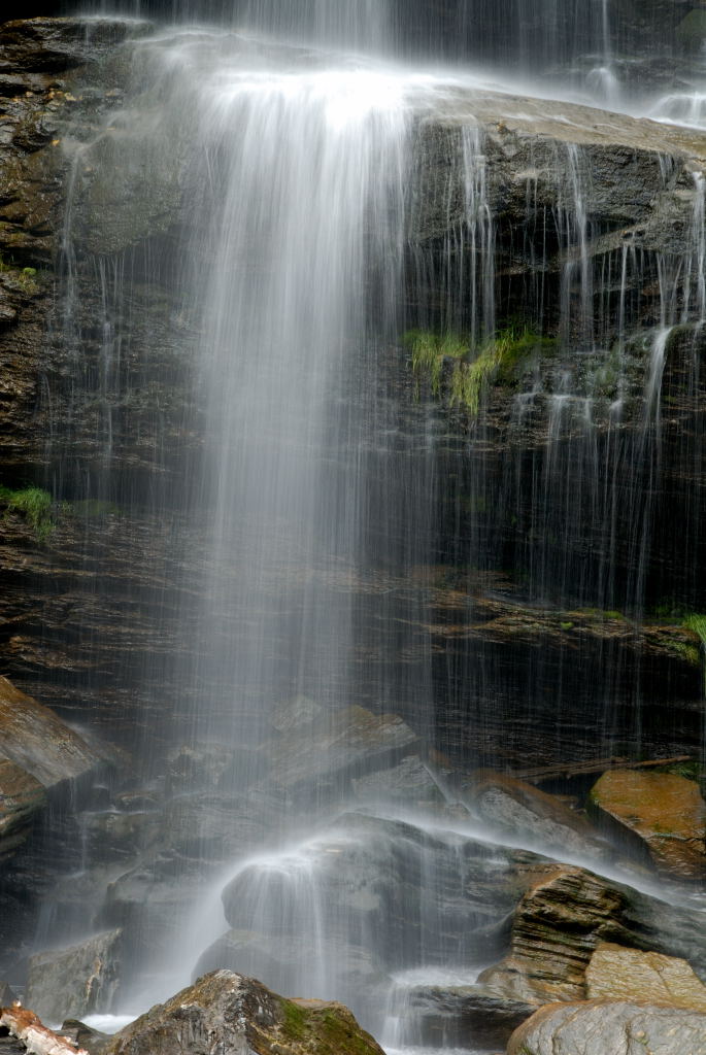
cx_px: 353
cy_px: 528
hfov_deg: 8.7
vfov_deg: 13.0
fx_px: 4622
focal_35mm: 158
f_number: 16
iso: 200
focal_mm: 105
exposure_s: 1/6
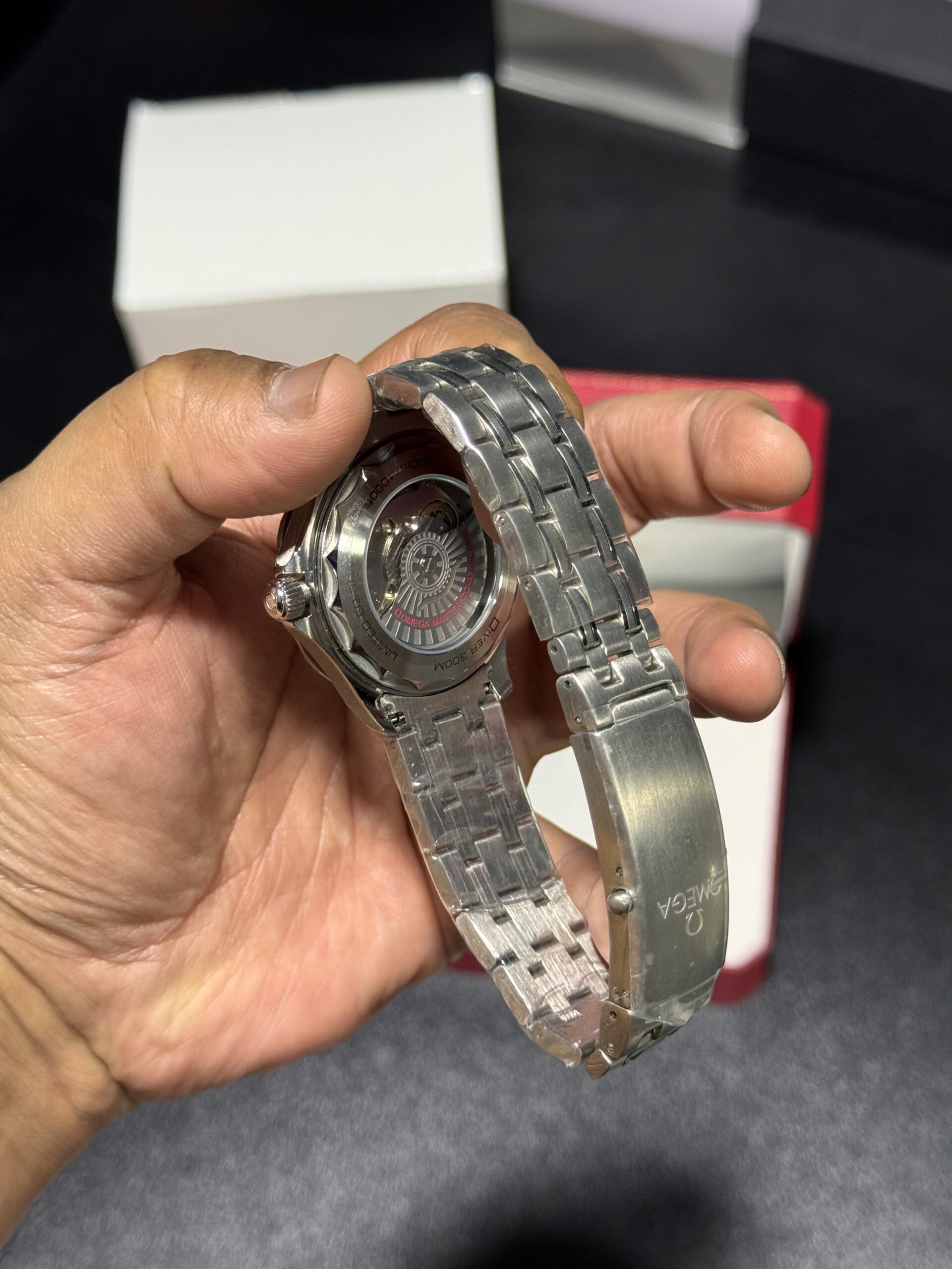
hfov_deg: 30.3
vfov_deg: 39.7
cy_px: 634
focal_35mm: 48
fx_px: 1760
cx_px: 476
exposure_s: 1/50
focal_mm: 6.76
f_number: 1.78
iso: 160
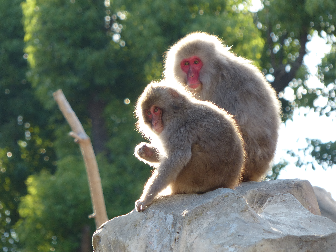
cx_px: 168
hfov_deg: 5.1
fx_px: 3805
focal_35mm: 392
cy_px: 126
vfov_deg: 3.8
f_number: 2.8
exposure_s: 1/400
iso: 100
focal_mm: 70.5
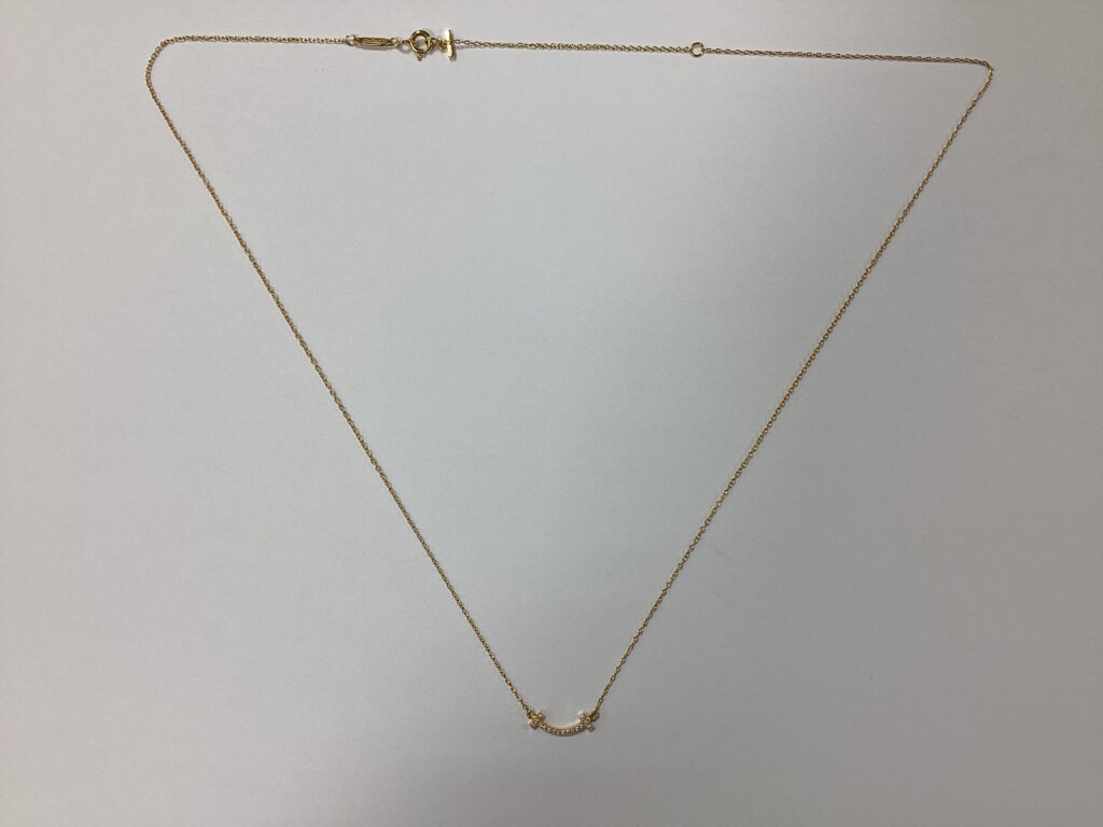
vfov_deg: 45.4
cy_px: 414
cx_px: 552
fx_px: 988
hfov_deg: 58.4
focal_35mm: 31
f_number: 2.4
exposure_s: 1/124
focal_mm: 3.3
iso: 25
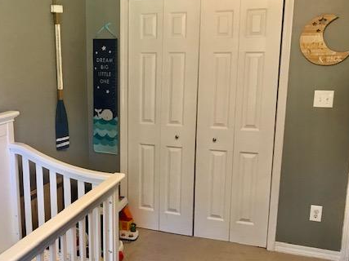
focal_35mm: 42
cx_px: 109
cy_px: 144
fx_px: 423
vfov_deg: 34.3
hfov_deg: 44.0
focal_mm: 3.99
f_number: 1.8
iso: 40
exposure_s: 1/20
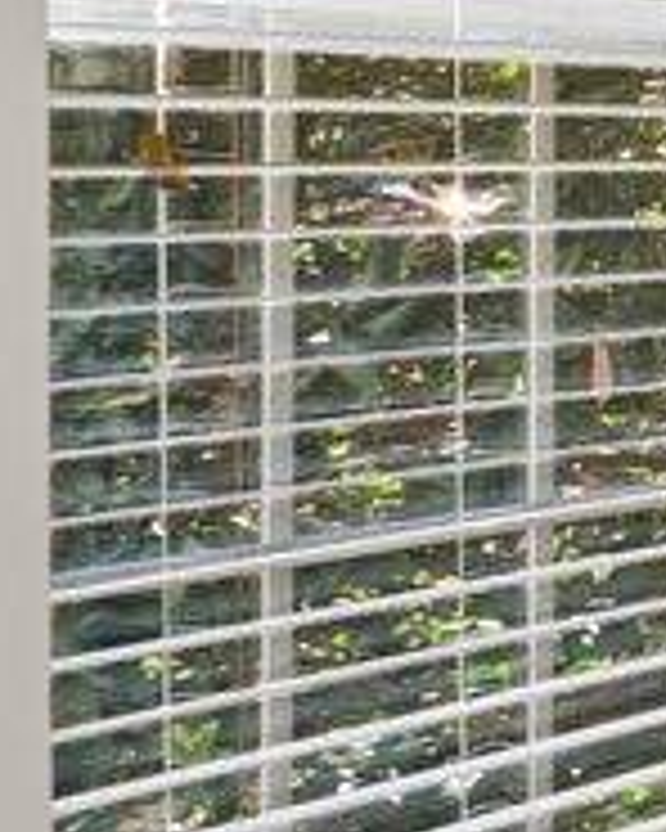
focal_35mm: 104
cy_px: 331
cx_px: 2781
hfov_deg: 7.8
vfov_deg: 18.4
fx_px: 2562
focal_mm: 16
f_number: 11
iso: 100
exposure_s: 1/8
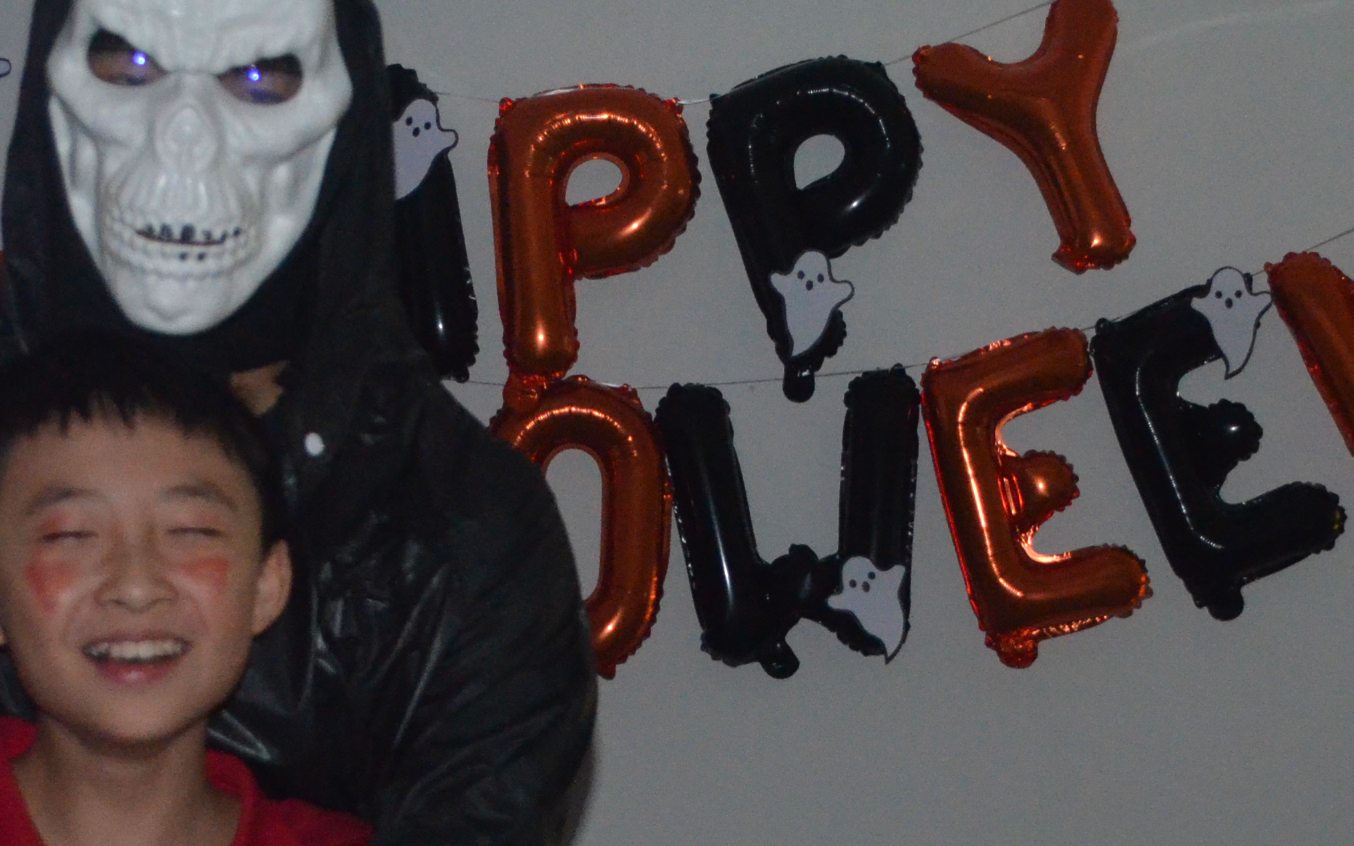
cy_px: 704
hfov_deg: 23.3
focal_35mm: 89
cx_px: 579
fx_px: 3284
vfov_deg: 14.6
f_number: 4
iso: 3200
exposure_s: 1/60
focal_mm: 24
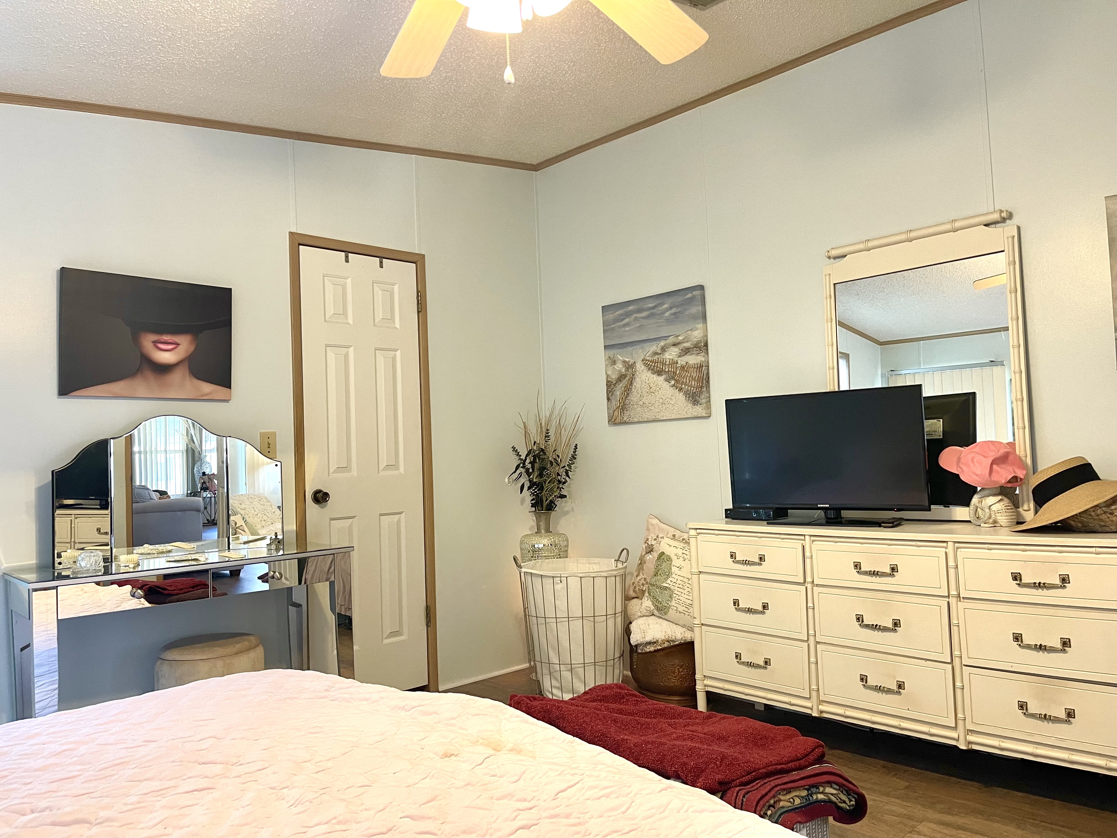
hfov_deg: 69.4
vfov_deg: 54.9
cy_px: 419
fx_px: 807
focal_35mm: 25
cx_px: 558
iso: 160
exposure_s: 1/60
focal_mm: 5.1
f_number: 1.6
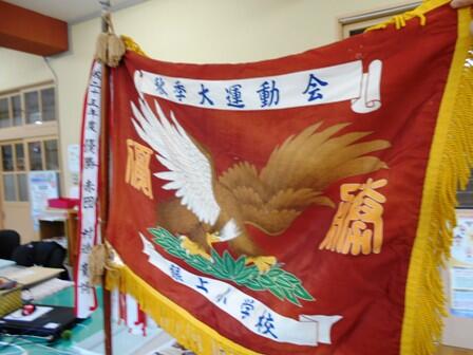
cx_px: 236
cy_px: 178
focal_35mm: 26
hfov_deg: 67.3
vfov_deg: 53.1
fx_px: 355
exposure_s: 1/30
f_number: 3.2
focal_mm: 4.6
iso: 100
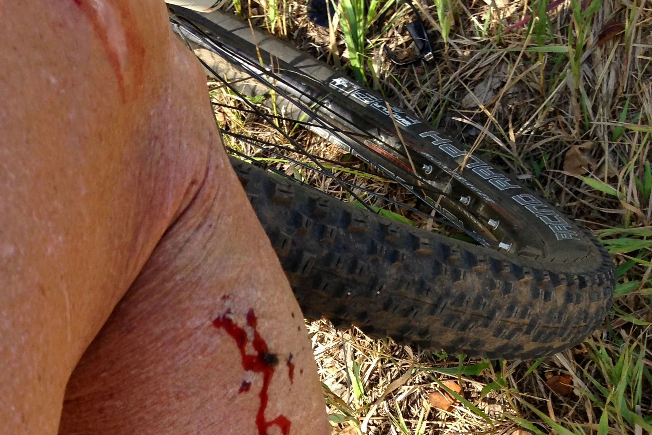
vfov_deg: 18.9
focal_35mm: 68
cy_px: 518
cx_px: 235
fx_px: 1231
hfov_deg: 29.5
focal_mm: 4.13
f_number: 2.4
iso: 50
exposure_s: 1/324
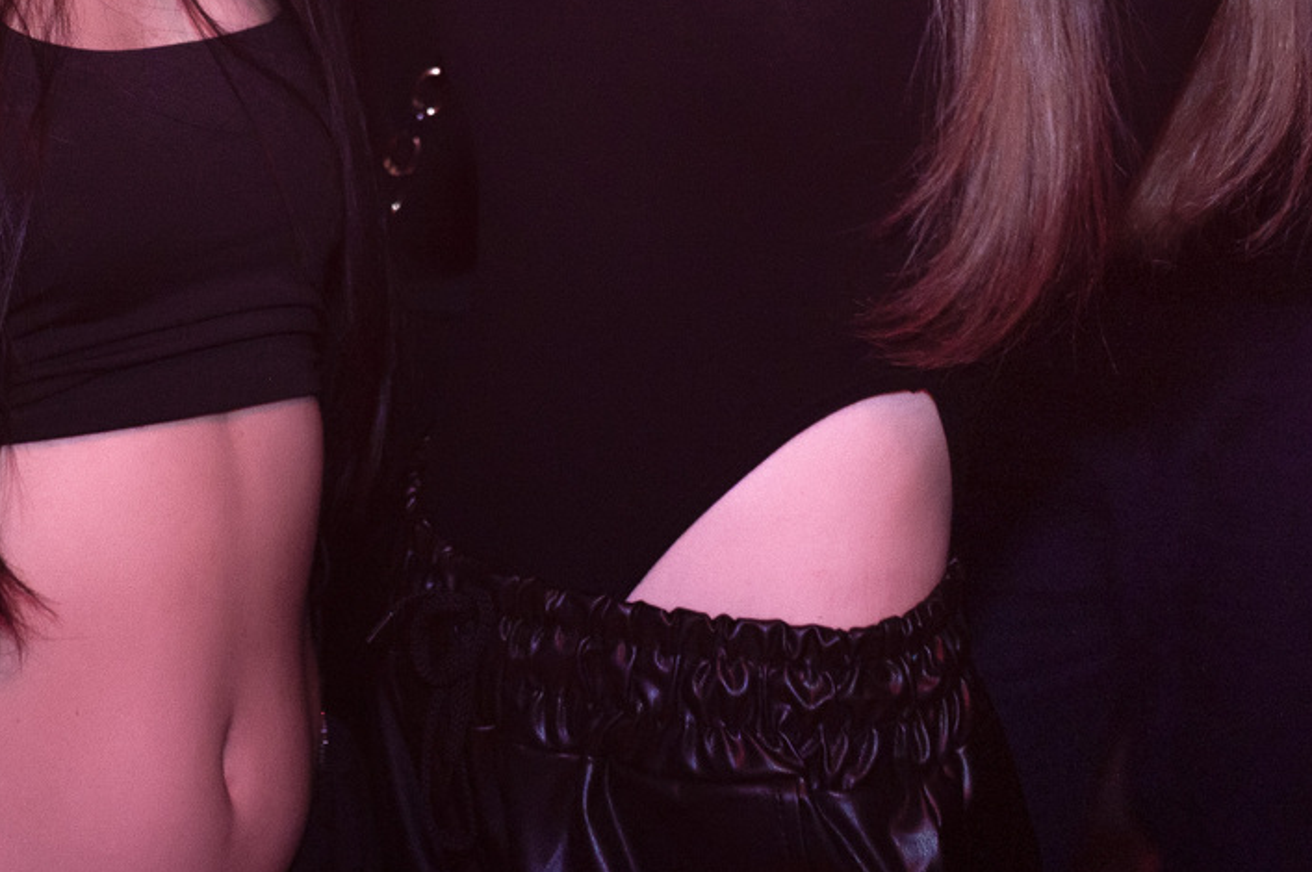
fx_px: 3459
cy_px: -164
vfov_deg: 14.0
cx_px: 395
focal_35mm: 95
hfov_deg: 21.4
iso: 400
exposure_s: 1/200
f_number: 2.5
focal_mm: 35
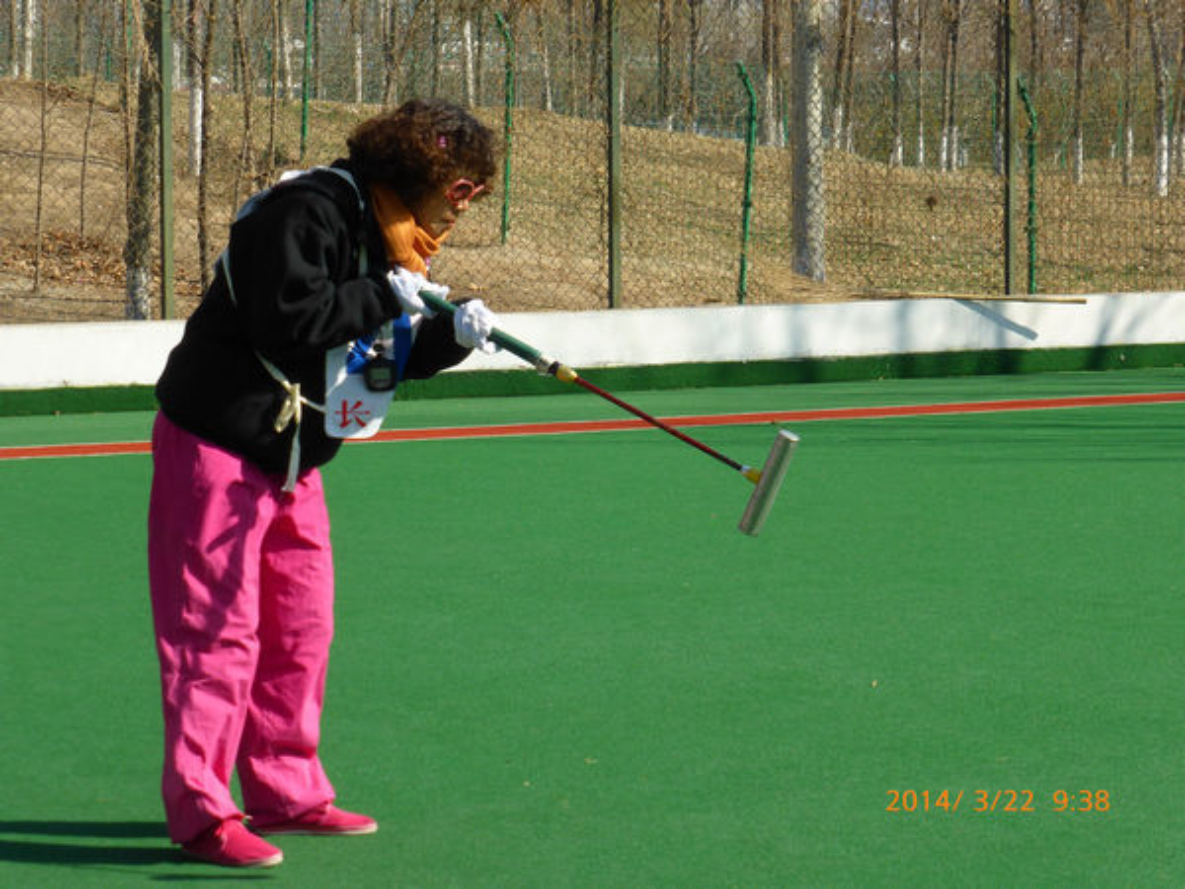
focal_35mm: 109
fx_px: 3731
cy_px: 444
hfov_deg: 18.0
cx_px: 592
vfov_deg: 13.6
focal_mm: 19.4
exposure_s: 1/400
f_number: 5.3
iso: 100
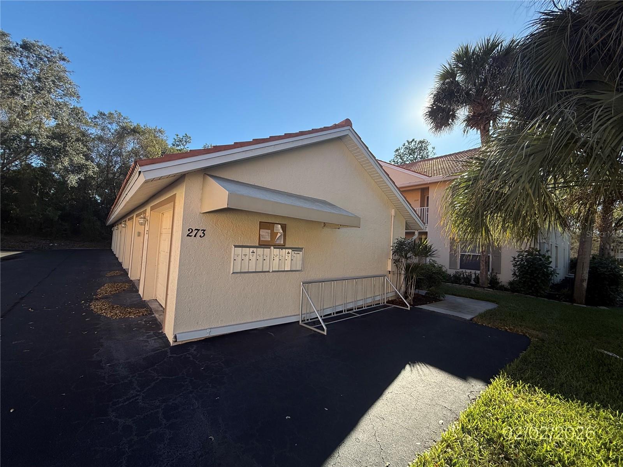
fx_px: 252
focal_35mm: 14
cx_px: 312
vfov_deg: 85.7
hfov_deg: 102.1
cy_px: 234
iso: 50
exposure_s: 1/1001
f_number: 2.2
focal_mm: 2.22
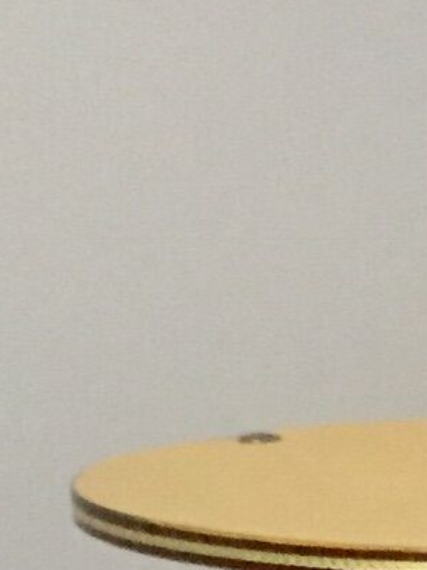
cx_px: 700
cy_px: 776
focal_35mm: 146
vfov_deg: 13.0
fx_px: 2403
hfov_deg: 9.8
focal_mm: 4.15
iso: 640
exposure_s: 1/17
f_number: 2.2
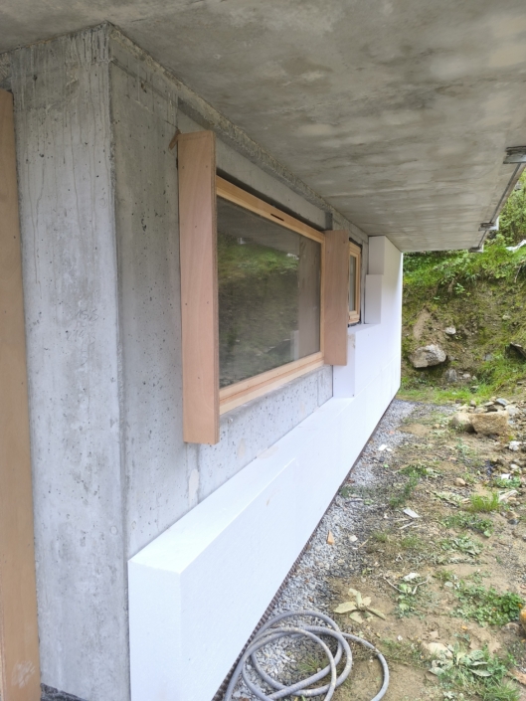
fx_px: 466
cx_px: 263
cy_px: 350
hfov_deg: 58.9
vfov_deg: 73.9
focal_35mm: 23
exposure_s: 1/100
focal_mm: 6.14
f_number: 1.65
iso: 250
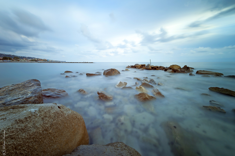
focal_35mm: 14
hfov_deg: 104.3
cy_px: 78
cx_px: 118
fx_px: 91
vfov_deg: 81.1
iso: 200
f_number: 13
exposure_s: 90
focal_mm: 14
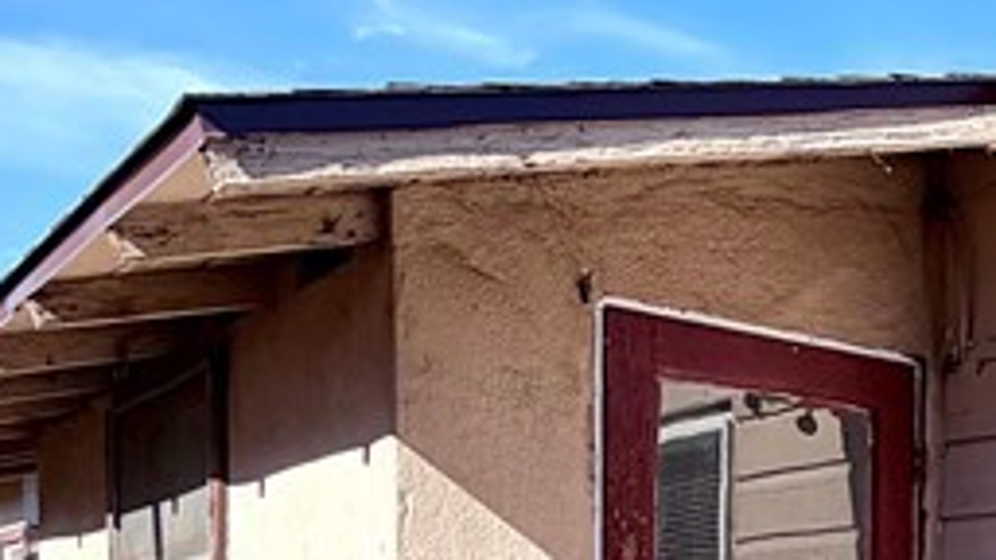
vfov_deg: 18.1
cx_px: 1198
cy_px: 782
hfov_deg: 29.5
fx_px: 1611
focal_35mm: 61
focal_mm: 2.22
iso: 20
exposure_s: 1/770
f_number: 2.2
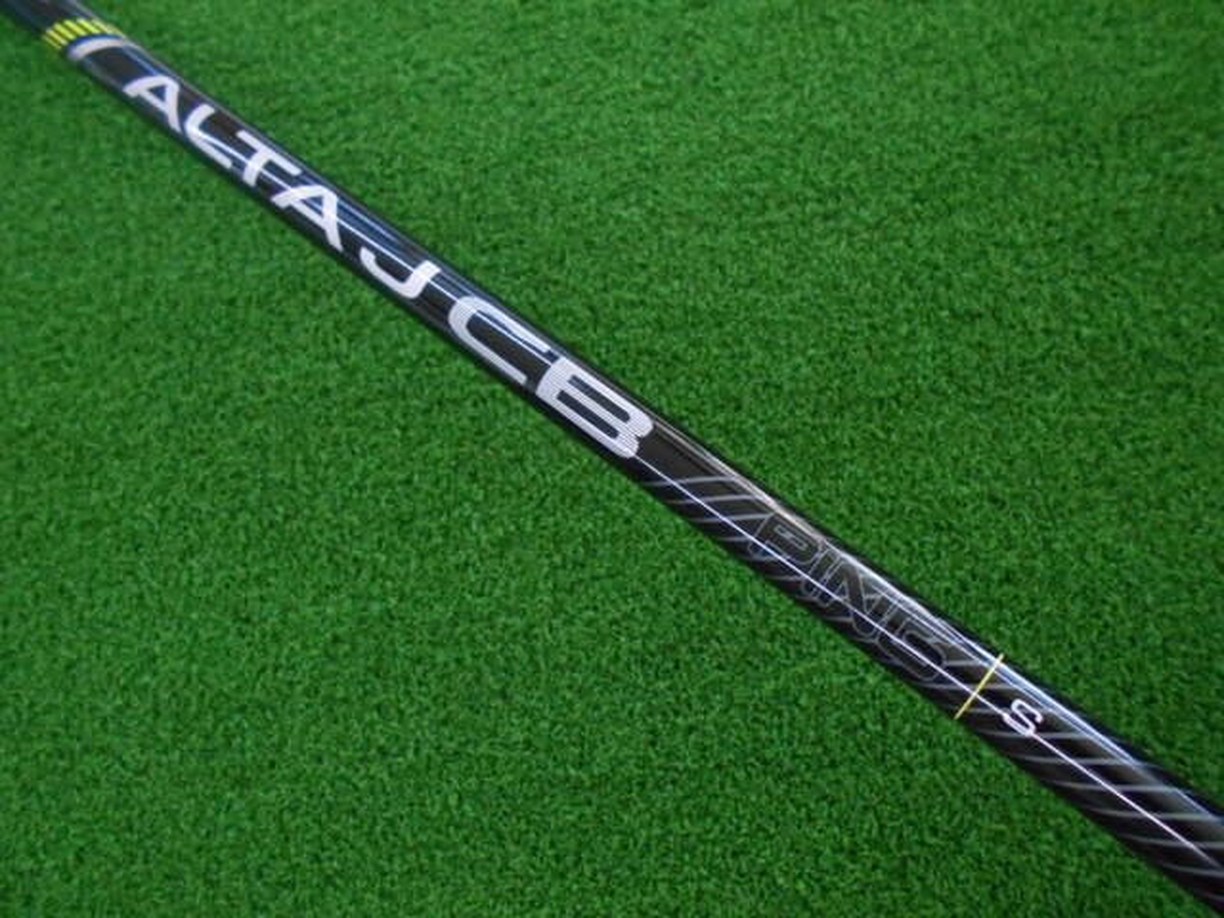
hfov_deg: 67.3
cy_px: 459
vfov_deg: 53.1
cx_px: 612
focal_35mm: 26
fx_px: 919
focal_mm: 4.6
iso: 800
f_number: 3.2
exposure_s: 1/200
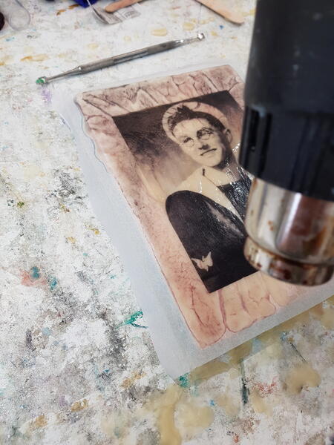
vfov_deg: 67.3
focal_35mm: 26
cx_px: 167
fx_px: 334
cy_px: 222
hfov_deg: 53.1
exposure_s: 1/171
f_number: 1.7
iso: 40
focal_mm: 4.2
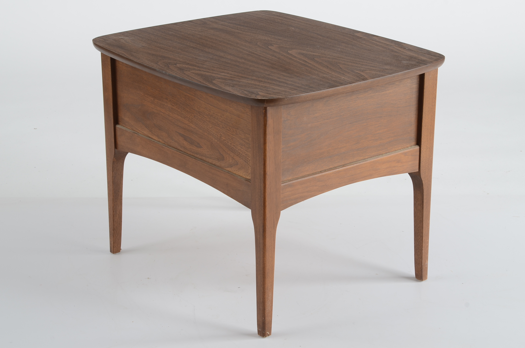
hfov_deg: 22.7
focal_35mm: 90
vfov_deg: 15.1
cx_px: 263
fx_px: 1310
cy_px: 169
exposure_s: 1/160
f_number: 11
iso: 200
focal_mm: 58
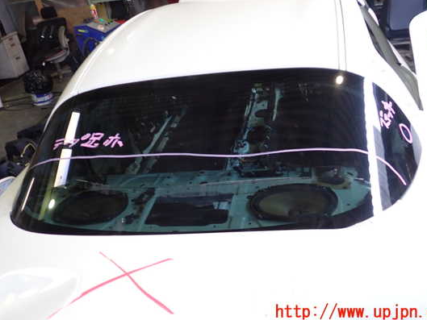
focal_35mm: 34
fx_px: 419
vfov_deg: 41.7
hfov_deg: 53.9
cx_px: 216
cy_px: 141
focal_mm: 5.4
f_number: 2.3
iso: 200
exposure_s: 1/40
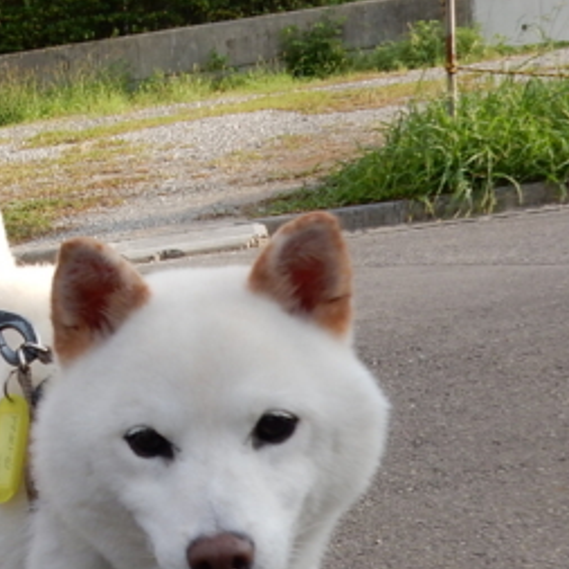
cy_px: 515
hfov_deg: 17.1
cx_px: -67
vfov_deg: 17.5
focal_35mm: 98
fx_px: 1822
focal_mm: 6.4
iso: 125
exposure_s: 1/400
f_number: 4
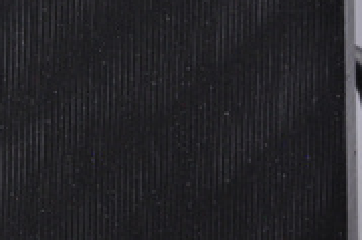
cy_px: 49
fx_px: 3971
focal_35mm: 395
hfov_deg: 5.2
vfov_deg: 3.5
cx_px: 59
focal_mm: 105
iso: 3200
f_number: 9.5
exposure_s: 1/125
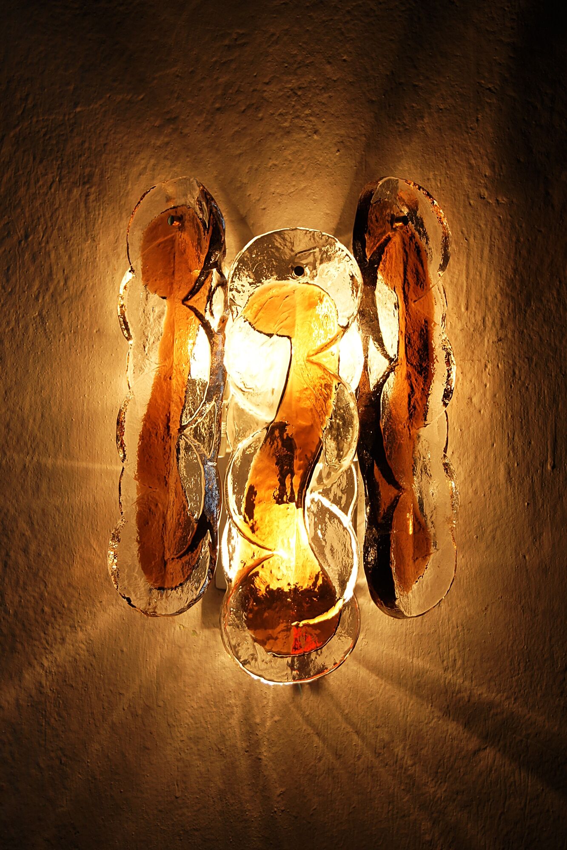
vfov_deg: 29.9
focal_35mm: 68
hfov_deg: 20.2
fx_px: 1595
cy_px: 425
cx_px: 284
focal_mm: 45
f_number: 5.6
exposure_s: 1/160
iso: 400
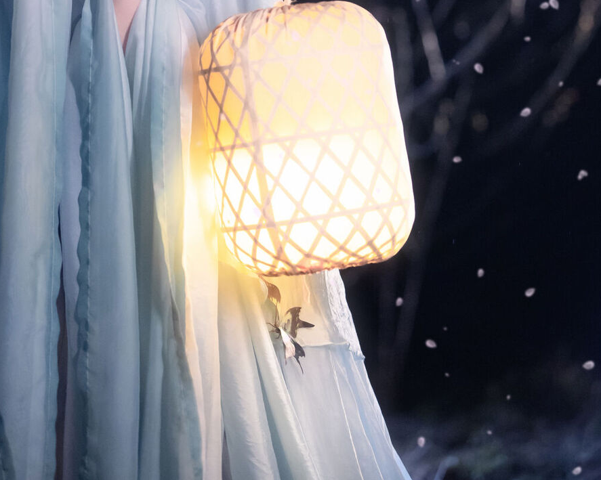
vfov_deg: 10.2
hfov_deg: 12.9
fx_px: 2667
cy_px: -48
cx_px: 272
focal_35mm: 150
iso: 5000
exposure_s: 1/200
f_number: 2.8
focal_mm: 90
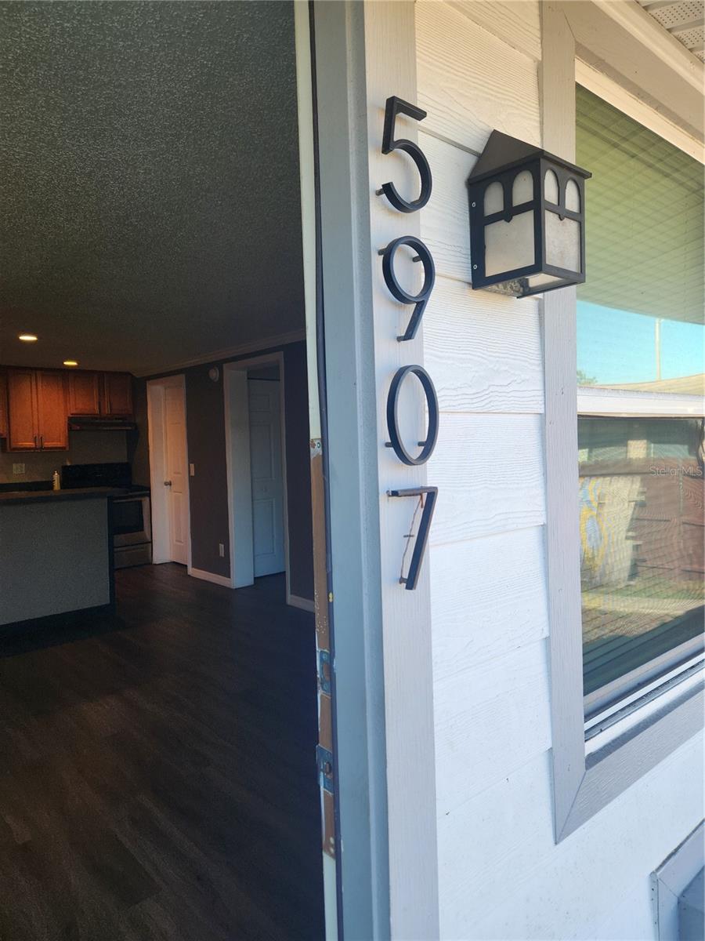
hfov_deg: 58.9
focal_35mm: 23
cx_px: 352
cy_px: 470
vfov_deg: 73.9
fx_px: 625
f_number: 1.8
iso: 20
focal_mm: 5.4
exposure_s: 1/180
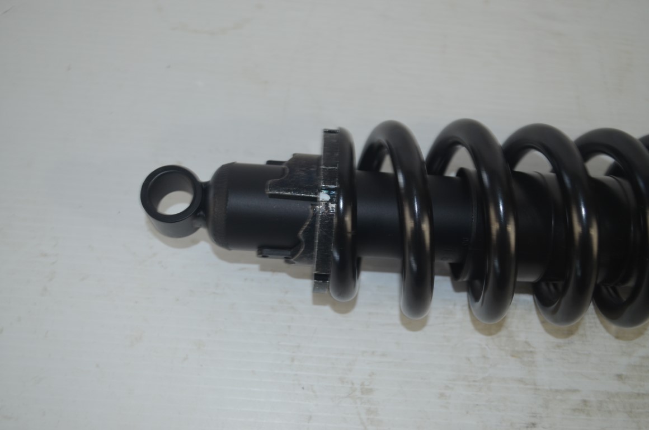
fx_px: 648
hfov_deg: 53.2
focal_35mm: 36
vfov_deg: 36.7
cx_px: 324
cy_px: 215
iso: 360
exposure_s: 1/60
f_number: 4
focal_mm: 24
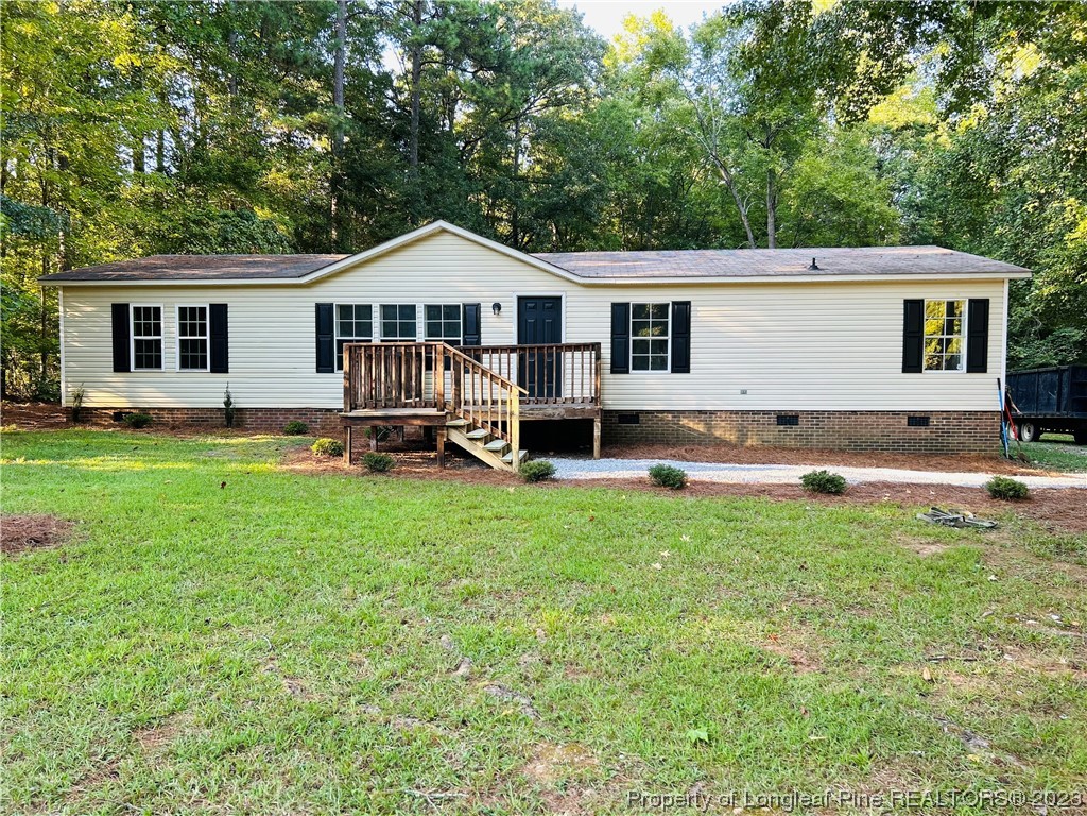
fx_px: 816
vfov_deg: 53.1
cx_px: 544
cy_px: 408
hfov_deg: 67.3
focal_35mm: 26
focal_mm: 5.7
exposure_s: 1/121
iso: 50
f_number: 1.5
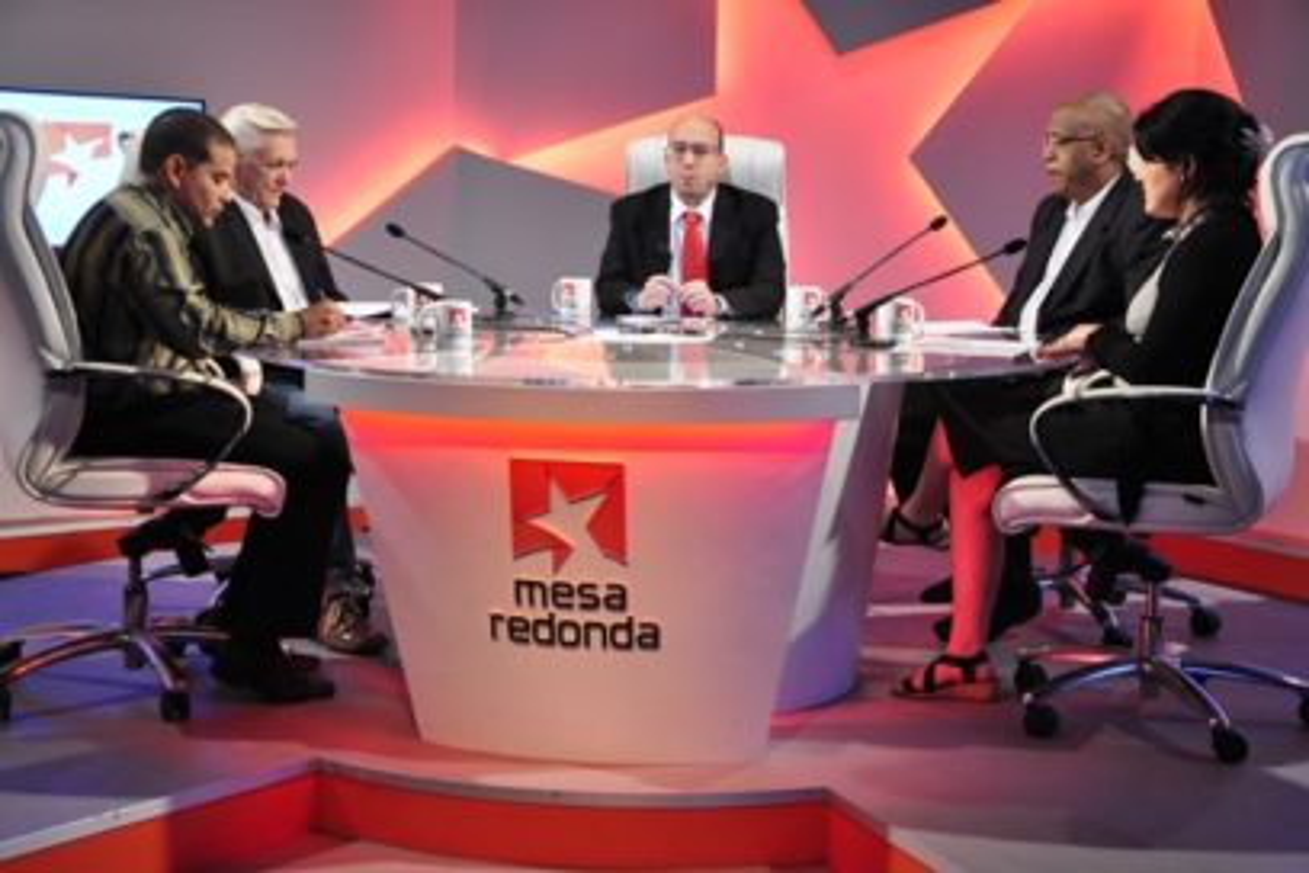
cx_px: 654
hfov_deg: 33.4
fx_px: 2181
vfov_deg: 22.6
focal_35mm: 60
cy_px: 436
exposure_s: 1/25
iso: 1600
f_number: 4.5
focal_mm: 40
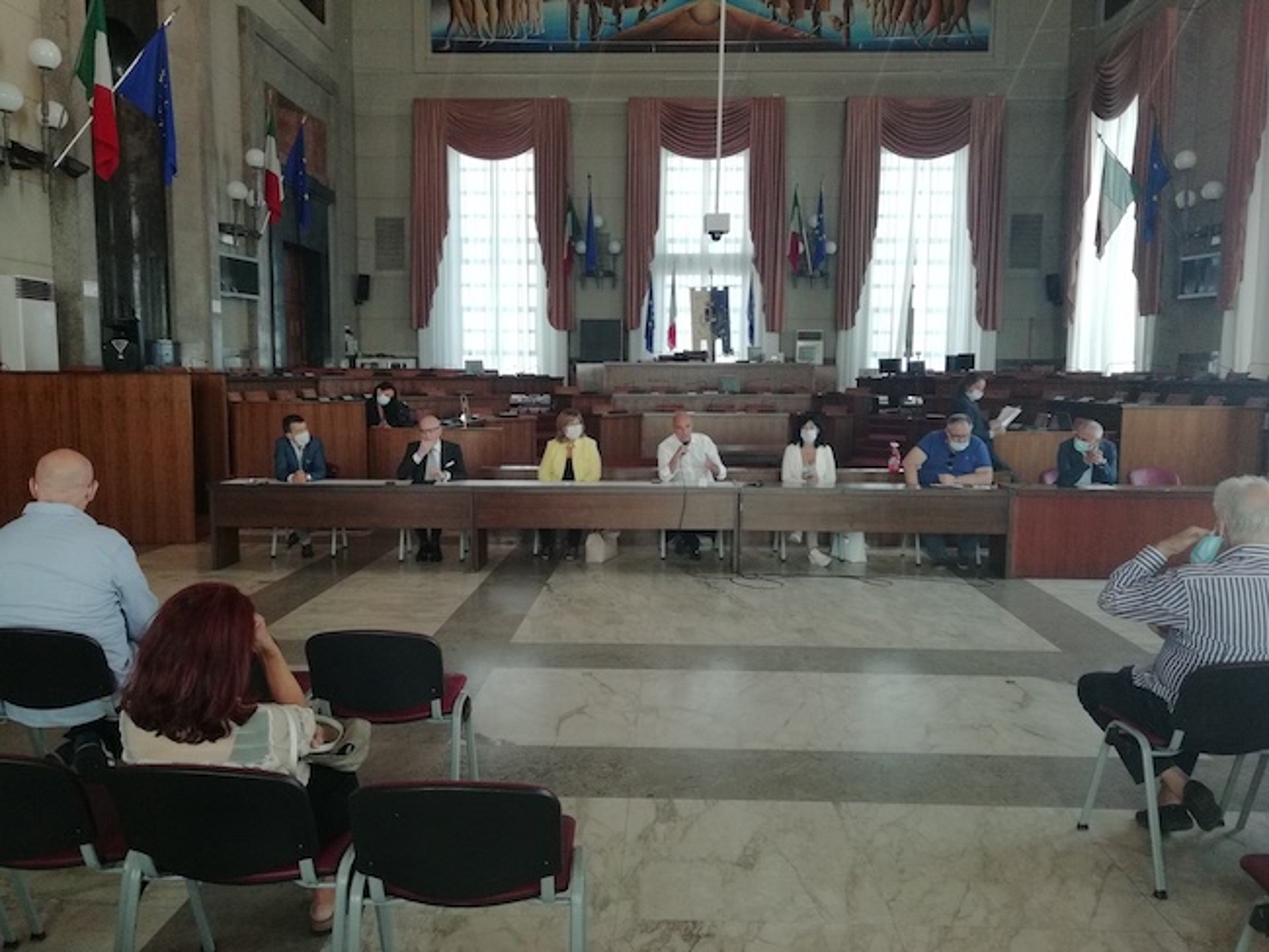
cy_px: 476
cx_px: 634
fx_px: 953
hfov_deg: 67.3
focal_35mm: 26
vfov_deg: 53.1
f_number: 2.2
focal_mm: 3.46
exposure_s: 1/50
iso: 100
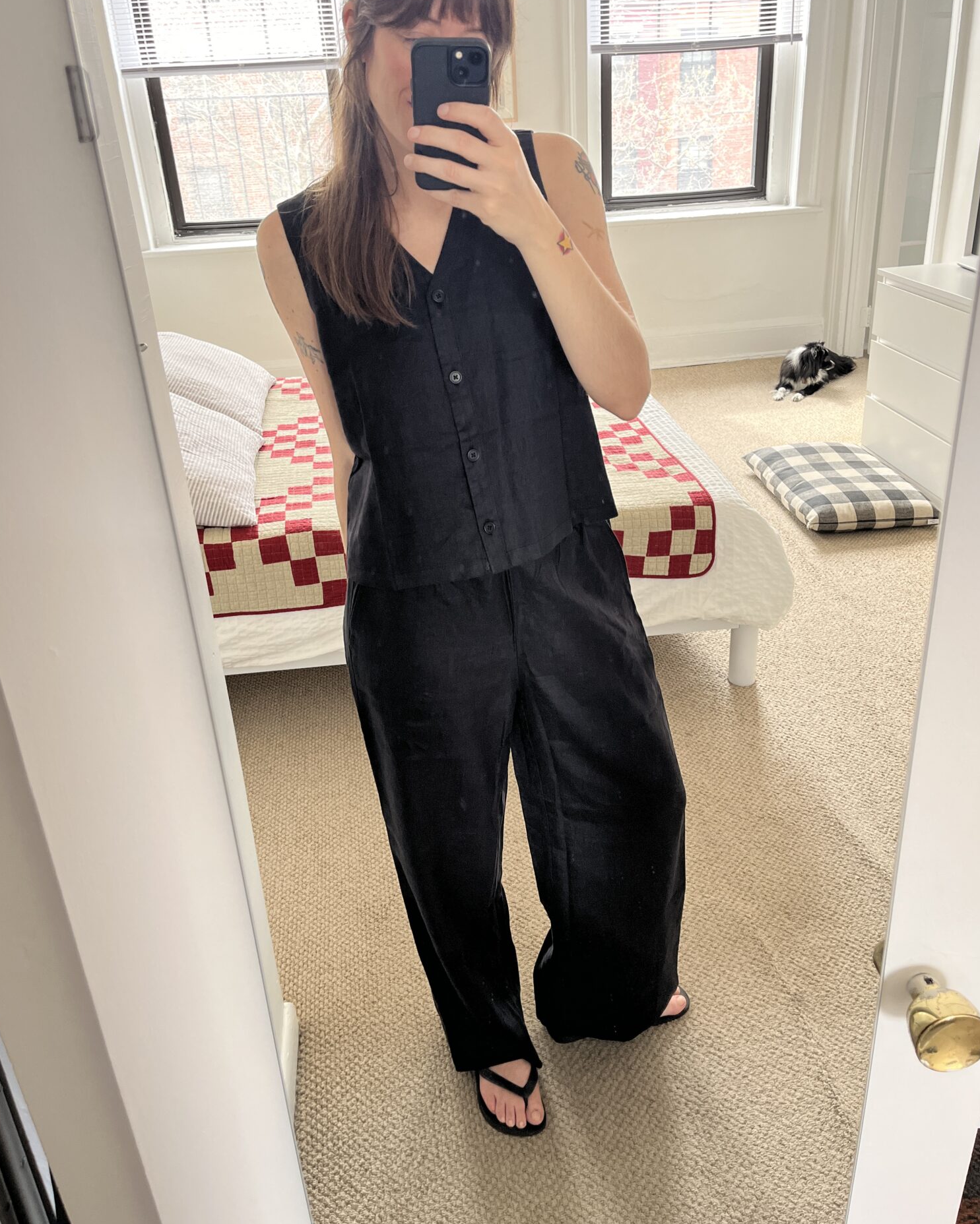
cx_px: 497
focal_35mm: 28
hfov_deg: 51.5
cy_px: 550
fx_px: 1015
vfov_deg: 62.1
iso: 125
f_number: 1.6
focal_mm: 5.1
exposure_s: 1/121
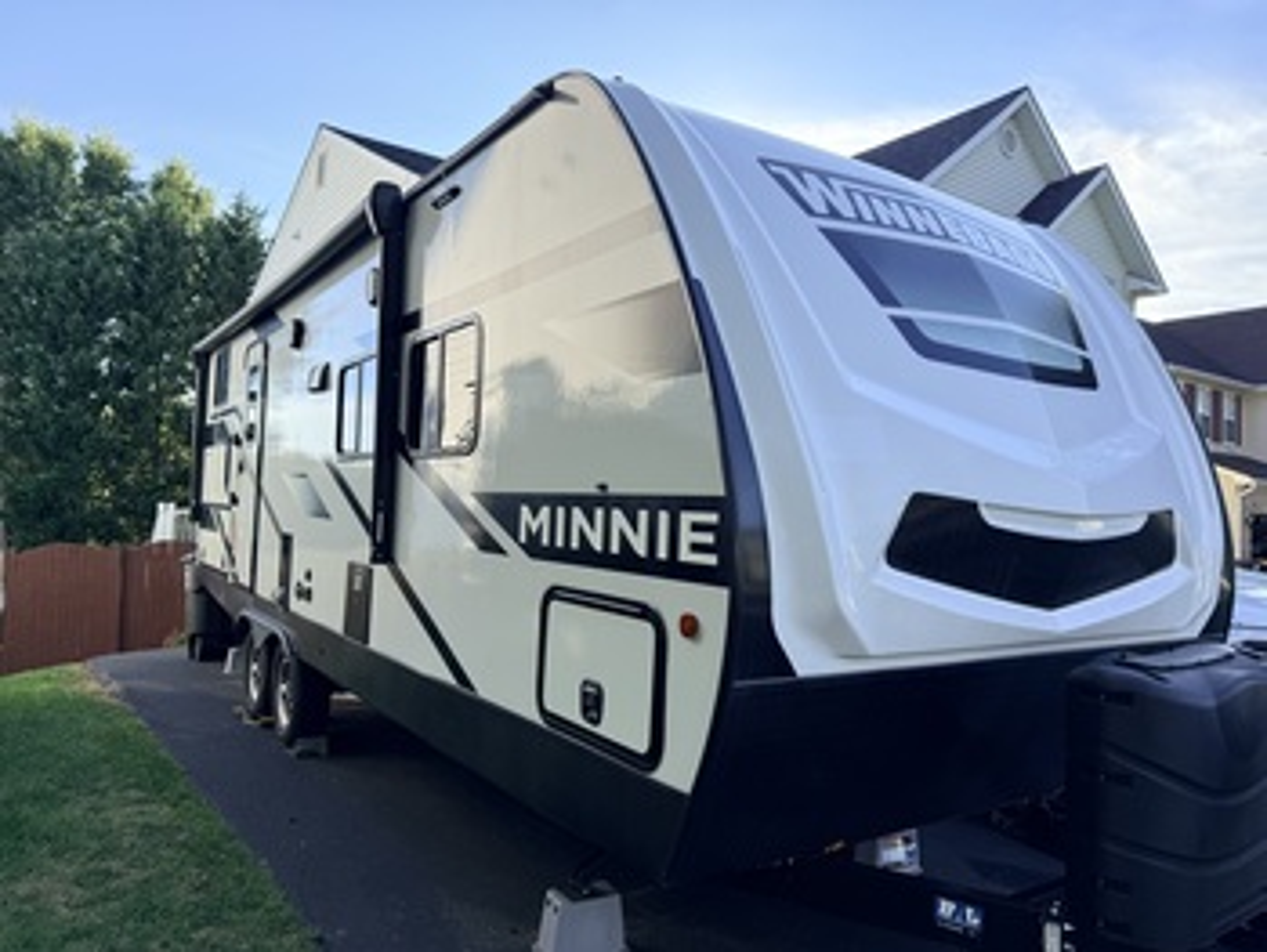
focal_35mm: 24
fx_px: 879
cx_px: 634
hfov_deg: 71.6
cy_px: 476
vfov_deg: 56.9
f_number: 1.78
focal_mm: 6.76
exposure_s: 1/1385
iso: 80
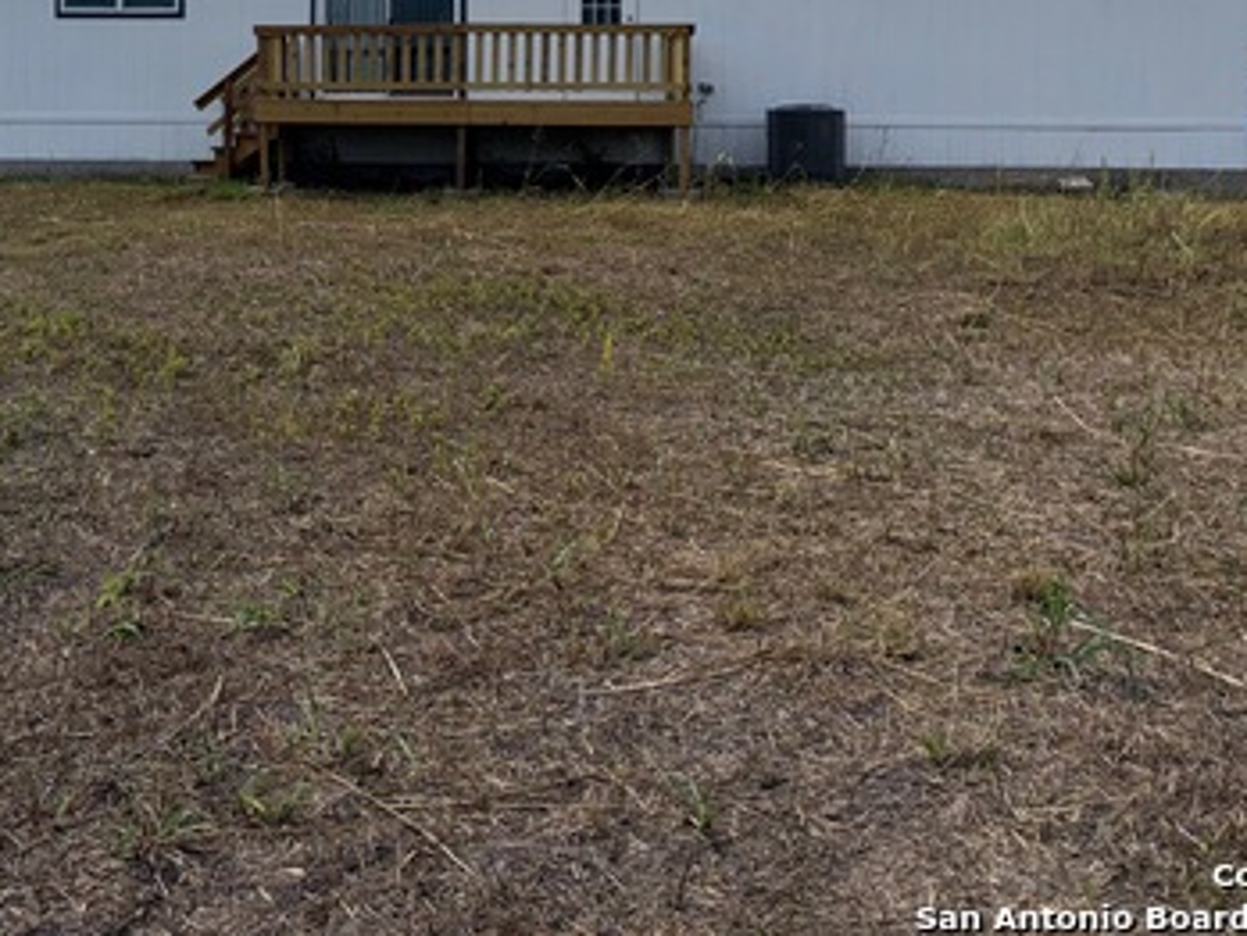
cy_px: 82
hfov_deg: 42.0
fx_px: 1586
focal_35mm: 44
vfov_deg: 31.3
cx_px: 354
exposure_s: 1/14286
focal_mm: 6.76
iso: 50
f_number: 1.78
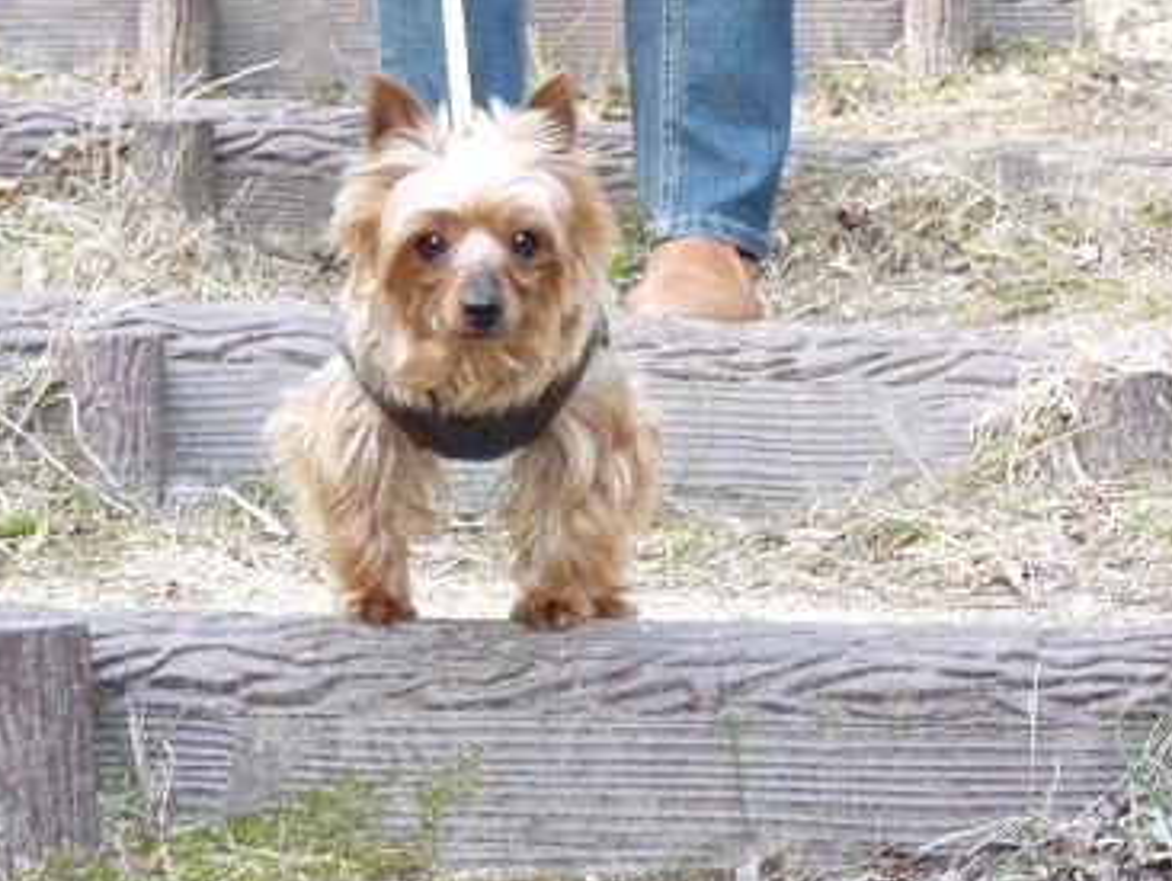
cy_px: 301
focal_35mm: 187
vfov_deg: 7.9
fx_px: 6335
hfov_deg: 10.6
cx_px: 564
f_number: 3.6
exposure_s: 1/125
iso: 800
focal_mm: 23
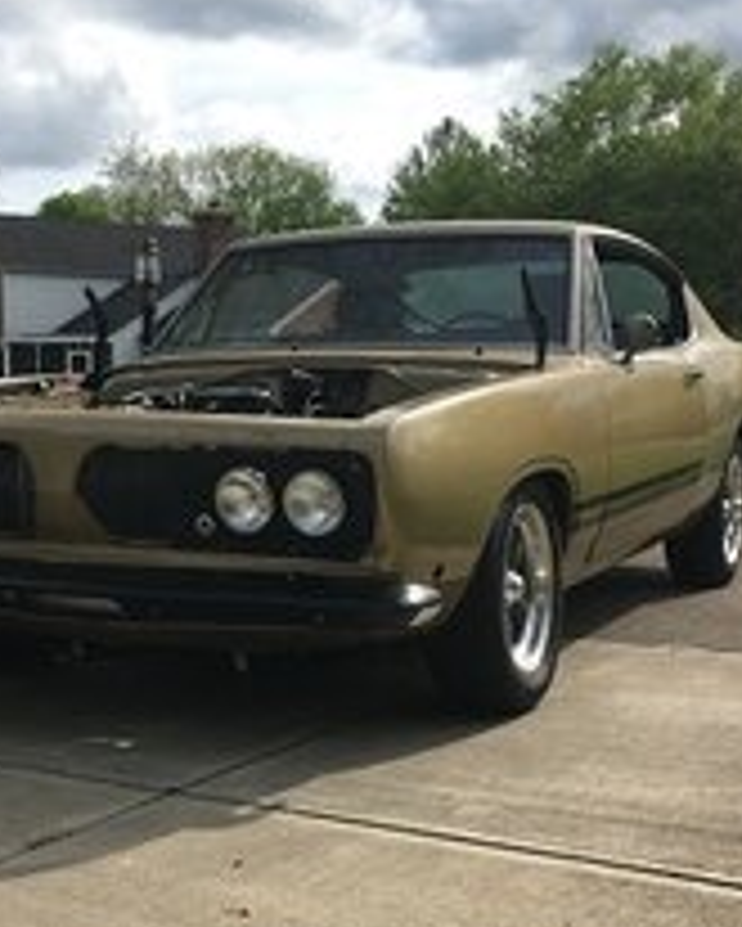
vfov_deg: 33.9
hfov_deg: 27.6
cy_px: 590
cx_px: 288
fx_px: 1509
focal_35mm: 55
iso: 25
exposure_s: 1/1166
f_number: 2.2
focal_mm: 4.15
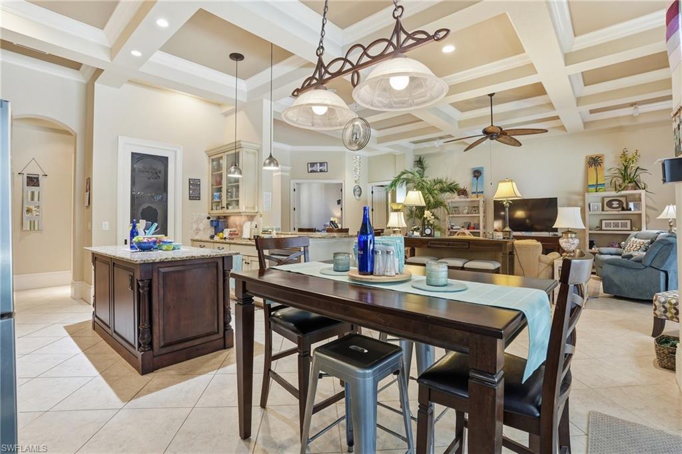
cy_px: 227
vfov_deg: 73.7
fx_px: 303
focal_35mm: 16
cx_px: 341
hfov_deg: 96.8
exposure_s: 1/20
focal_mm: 16
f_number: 9
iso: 400
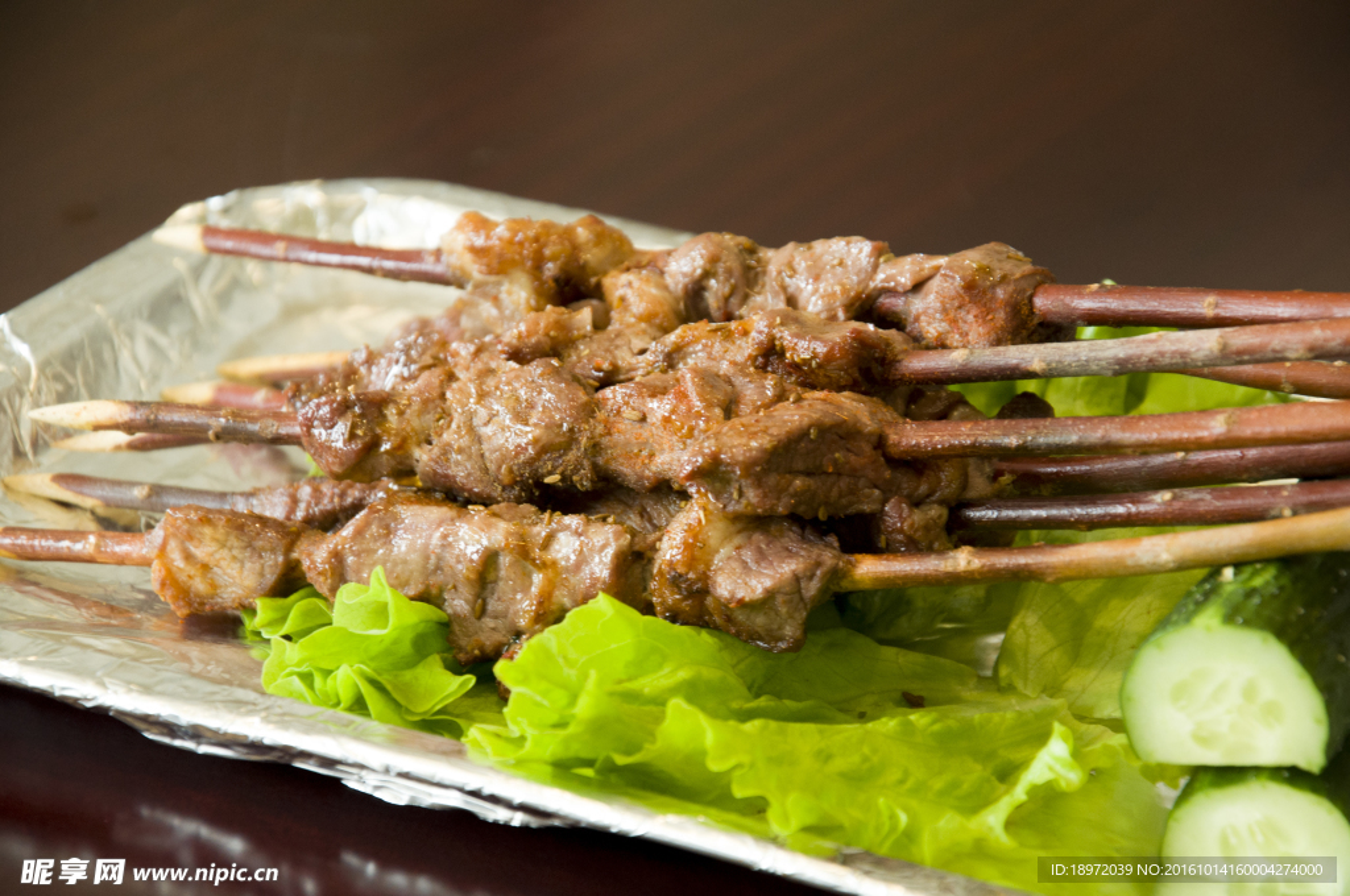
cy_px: 448
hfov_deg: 13.1
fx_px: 5899
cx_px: 675
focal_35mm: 158
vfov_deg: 8.7
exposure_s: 1/20
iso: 800
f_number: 5.6
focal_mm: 105
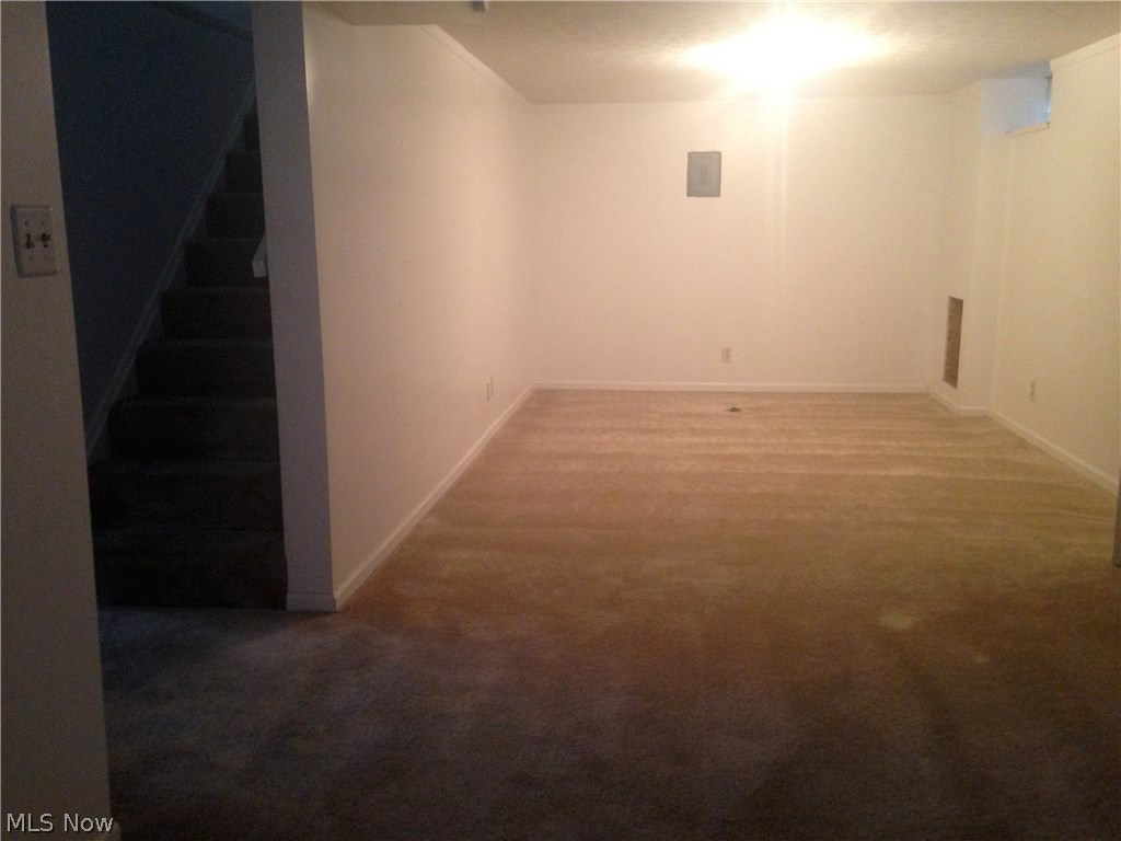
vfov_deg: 42.9
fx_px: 1069
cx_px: 560
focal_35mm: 33
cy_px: 420
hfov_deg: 55.4
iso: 250
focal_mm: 4.12
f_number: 2.4
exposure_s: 1/20
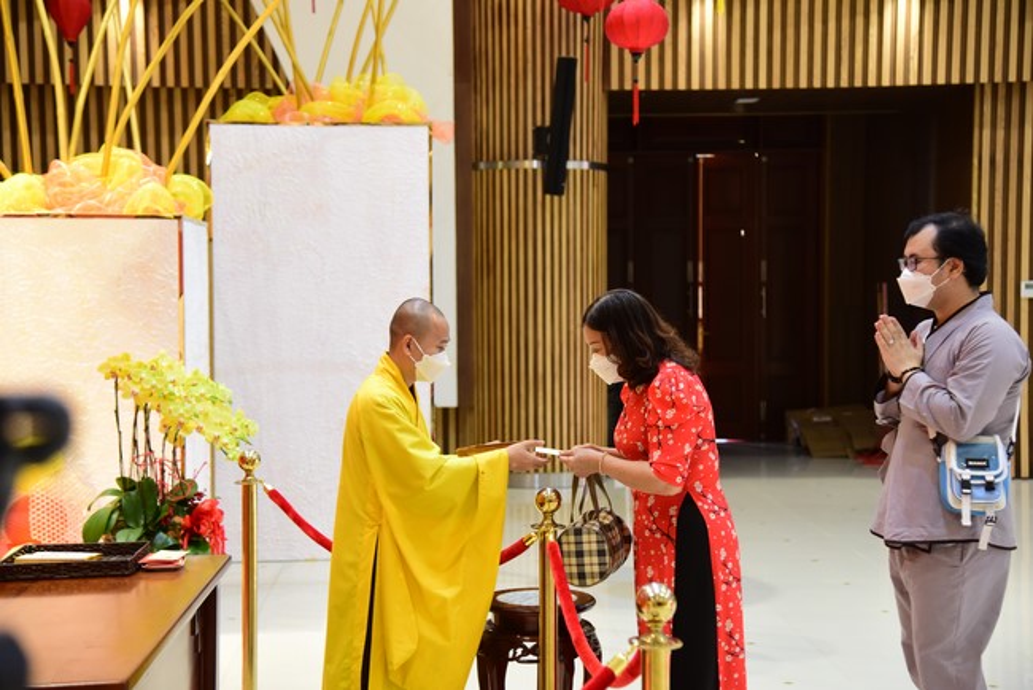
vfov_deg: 21.9
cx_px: 516
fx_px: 1780
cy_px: 345
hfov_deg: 32.4
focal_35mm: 62
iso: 2500
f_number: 4
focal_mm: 62
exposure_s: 1/125
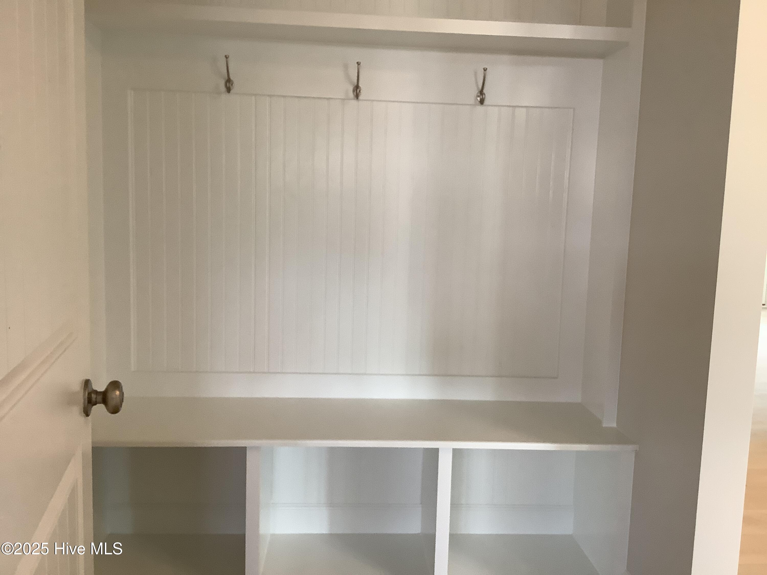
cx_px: 384
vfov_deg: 45.4
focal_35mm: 31
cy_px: 288
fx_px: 687
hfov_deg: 58.4
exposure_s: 1/50
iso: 125
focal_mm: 3.3
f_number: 2.4
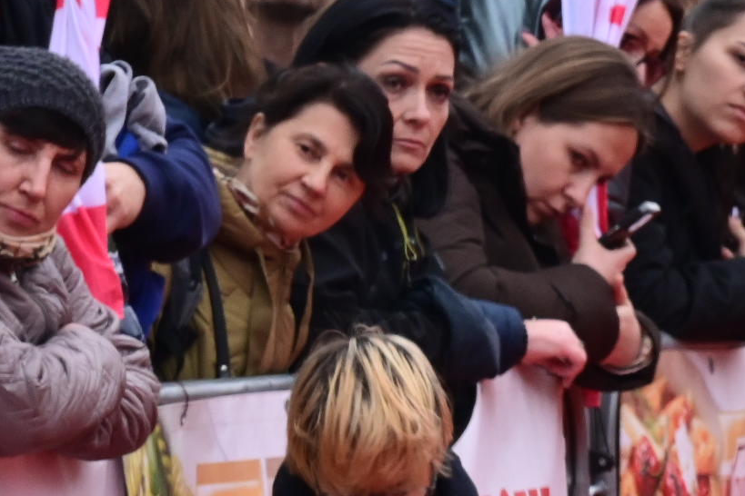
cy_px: 82
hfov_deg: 1.6
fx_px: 26363
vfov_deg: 1.1
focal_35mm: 1274
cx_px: 1236
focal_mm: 250
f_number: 11
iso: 1100
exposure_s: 1/125
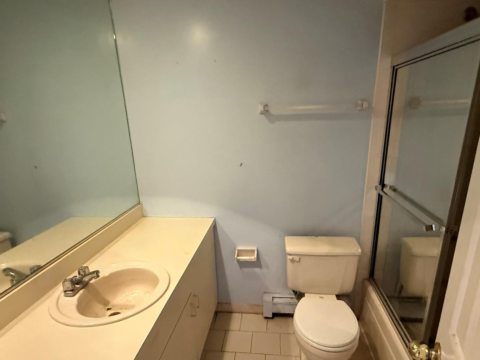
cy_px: 212
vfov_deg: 63.0
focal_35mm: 21
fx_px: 291
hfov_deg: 79.0
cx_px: 248
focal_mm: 2.22
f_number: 2.2
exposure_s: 1/60
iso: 800
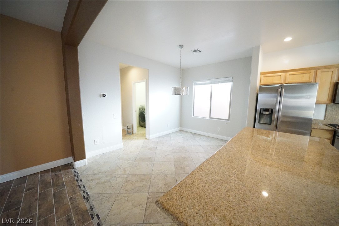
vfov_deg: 90.0
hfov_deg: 112.6
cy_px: 113
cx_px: 170
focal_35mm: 12
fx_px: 113
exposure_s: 1/250
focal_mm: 12
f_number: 6.3
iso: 12800
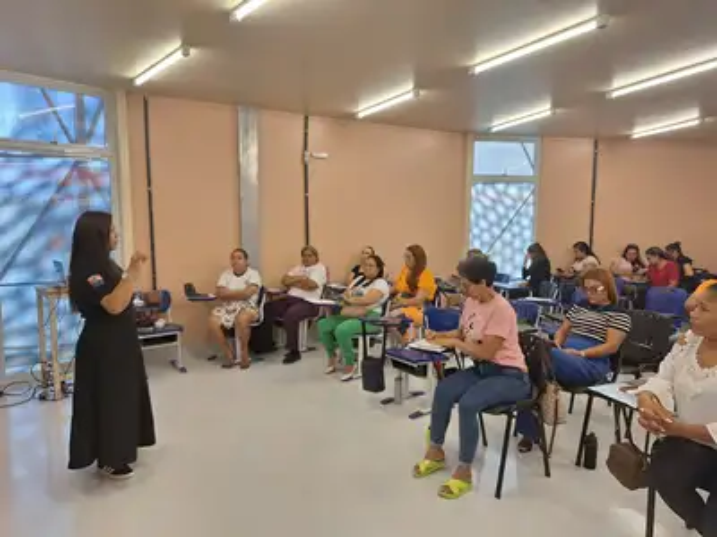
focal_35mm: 23
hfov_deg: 73.9
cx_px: 358
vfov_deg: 58.9
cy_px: 268
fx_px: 476
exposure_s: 1/60
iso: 64
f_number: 1.8
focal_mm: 5.54
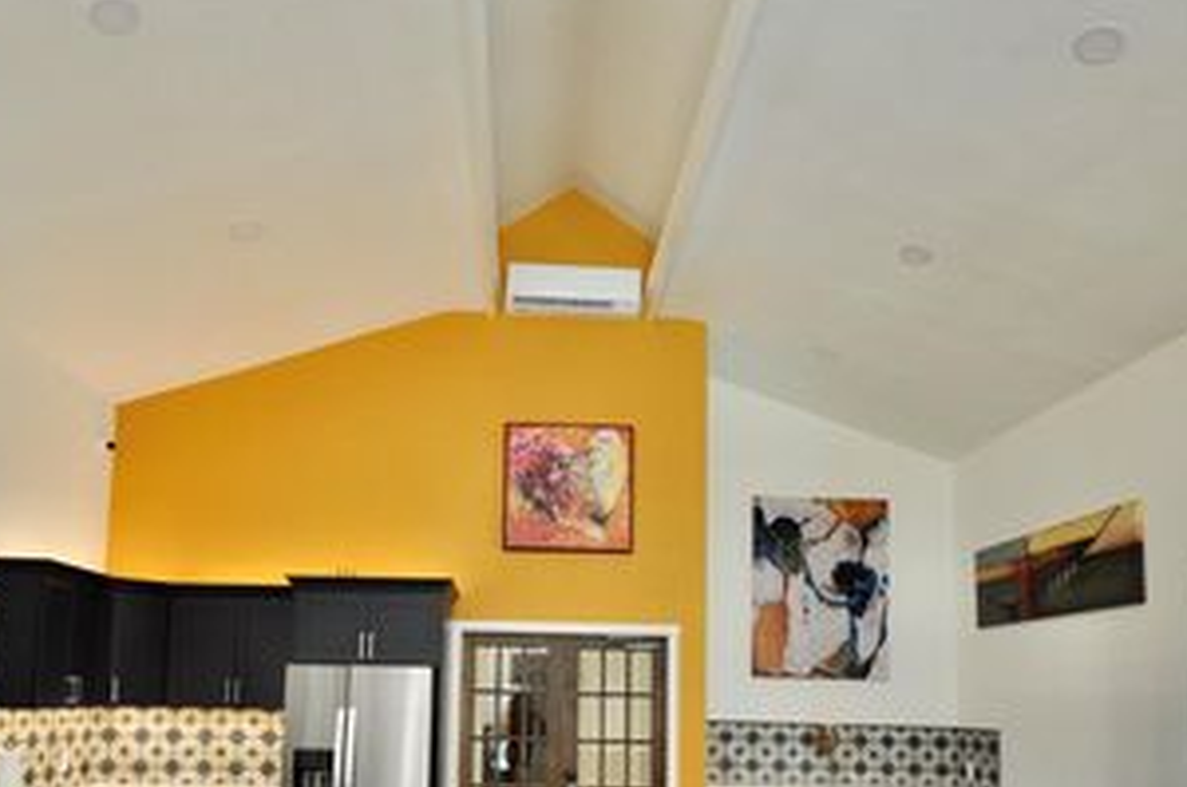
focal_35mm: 25
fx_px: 823
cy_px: 629
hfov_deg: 71.5
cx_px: 554
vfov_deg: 48.3
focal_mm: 10
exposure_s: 1/100
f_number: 5
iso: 400
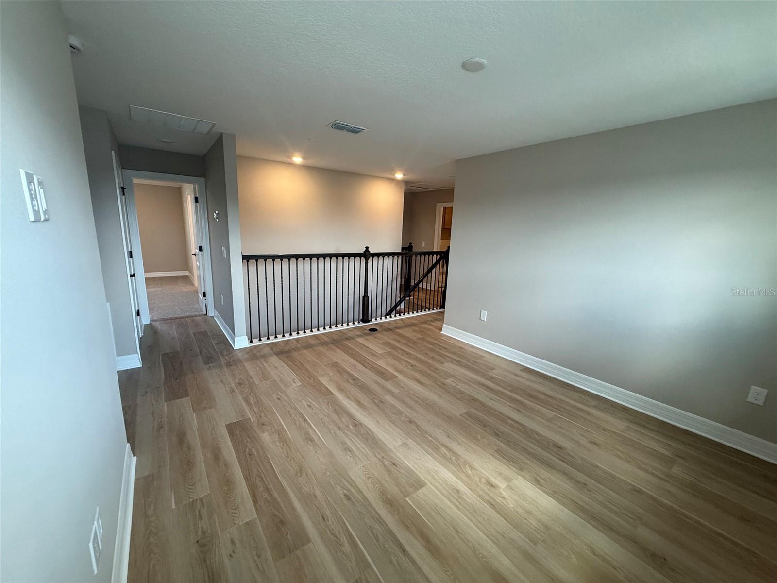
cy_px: 292
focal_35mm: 14
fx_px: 314
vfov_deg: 85.7
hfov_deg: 102.1
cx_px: 388
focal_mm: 2.22
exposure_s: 1/120
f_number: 2.2
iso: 320
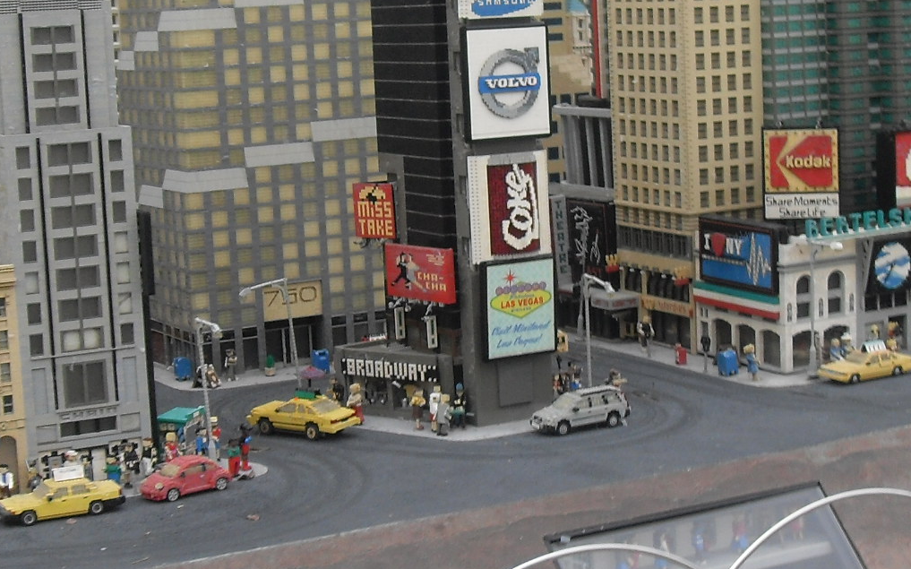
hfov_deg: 26.1
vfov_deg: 16.5
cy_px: 220
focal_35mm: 79
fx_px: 1961
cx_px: 524
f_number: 8.9
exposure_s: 1/45
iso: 80
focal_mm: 6.3
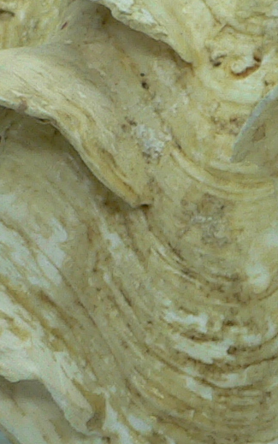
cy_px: 225
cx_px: 494
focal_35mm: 144
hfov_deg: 8.8
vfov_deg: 14.5
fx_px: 1743
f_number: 2.8
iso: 80
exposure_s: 1/60
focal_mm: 4.6
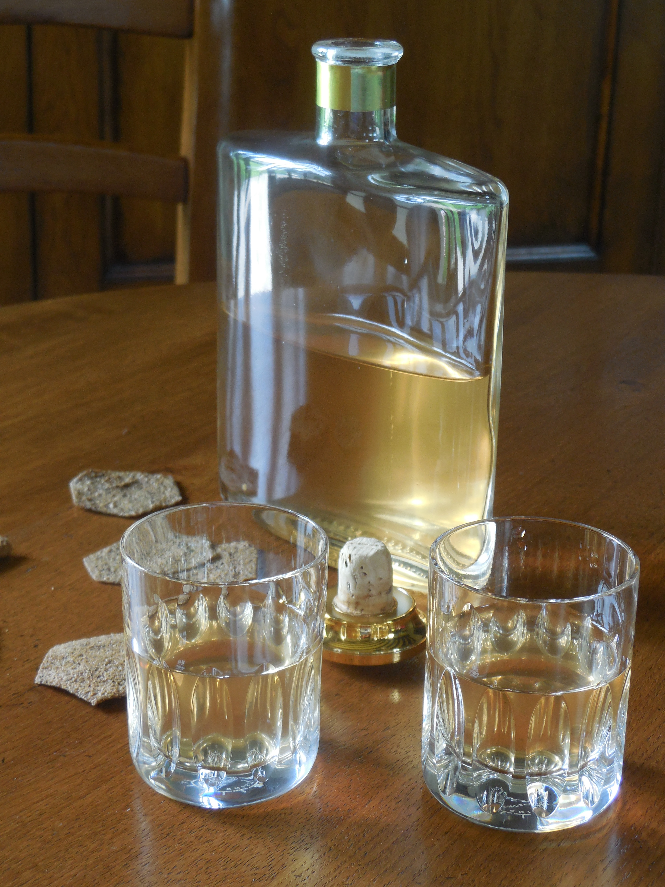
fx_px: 1819
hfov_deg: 20.7
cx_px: 332
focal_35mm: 71
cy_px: 444
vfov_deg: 27.4
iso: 220
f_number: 4.4
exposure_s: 1/30
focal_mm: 12.6
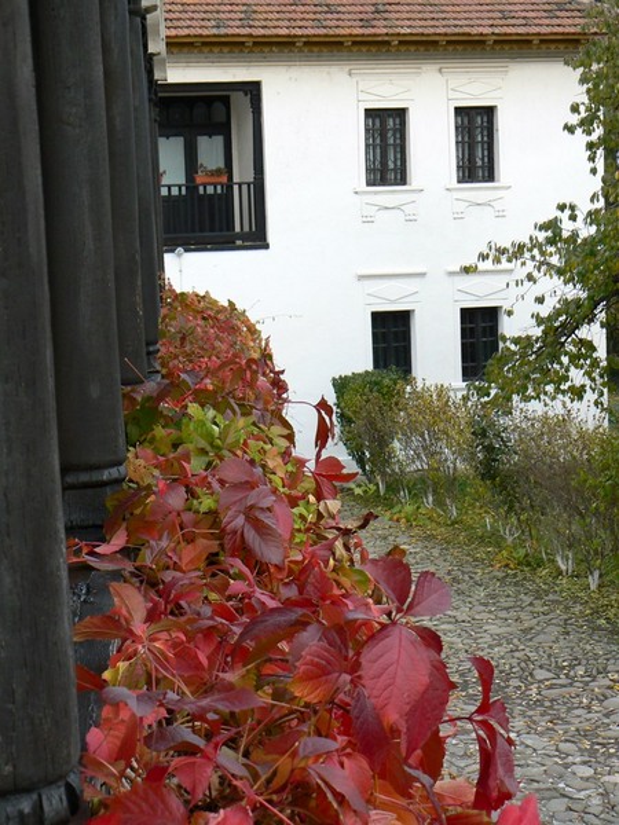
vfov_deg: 27.0
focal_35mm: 72
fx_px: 1717
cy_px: 412
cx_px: 310
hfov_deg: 20.4
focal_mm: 12
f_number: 5
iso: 100
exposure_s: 1/160
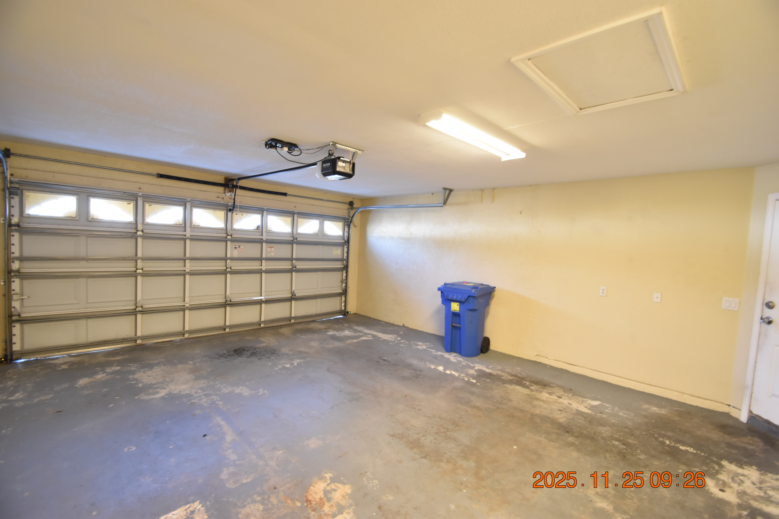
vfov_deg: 77.3
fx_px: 325
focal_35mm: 15
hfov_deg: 100.4
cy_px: 260
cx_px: 390
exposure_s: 1/20
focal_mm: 10
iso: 800
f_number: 3.5
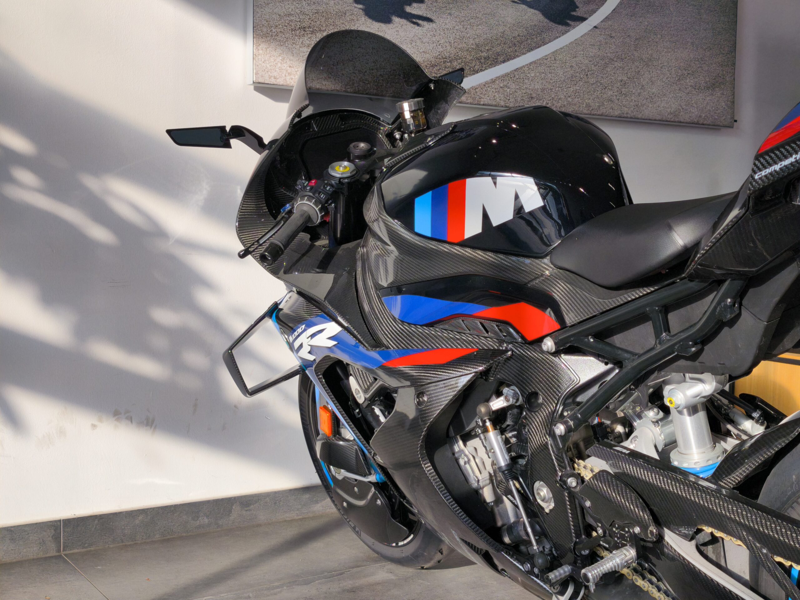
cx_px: 400
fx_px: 1063
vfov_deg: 31.5
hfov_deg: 41.2
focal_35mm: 46
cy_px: 300
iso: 50
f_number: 1.6
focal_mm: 6.57
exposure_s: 1/1502
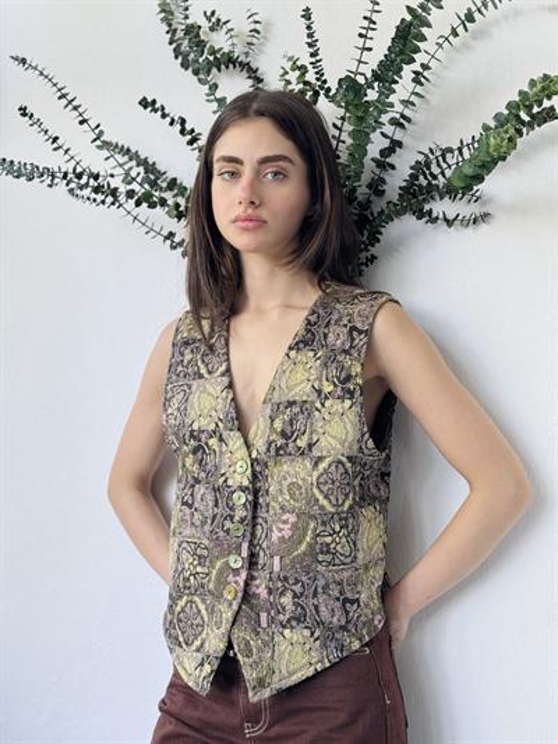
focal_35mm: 48
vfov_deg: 39.6
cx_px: 279
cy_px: 372
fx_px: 1031
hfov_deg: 30.3
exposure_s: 1/137
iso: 100
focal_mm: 6.76
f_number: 1.78
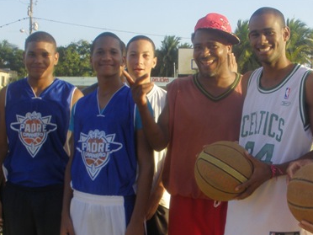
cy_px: 84
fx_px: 561
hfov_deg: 31.2
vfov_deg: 23.6
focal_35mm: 62
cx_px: 167
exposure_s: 1/80
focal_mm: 6.3
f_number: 5.6
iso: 64
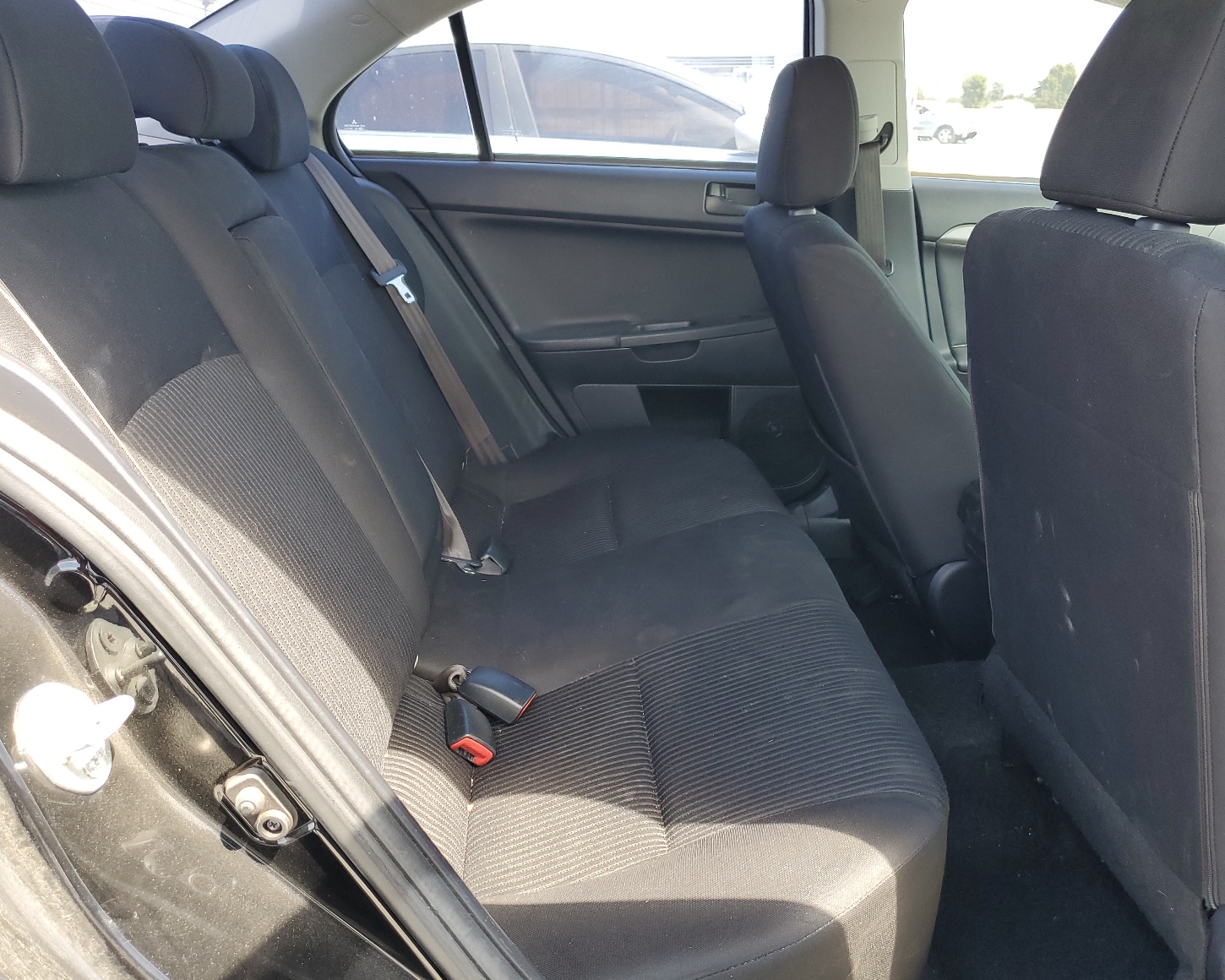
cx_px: 650
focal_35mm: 28
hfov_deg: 62.2
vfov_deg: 51.5
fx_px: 1015
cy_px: 478
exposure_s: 1/120
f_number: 1.5
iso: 56
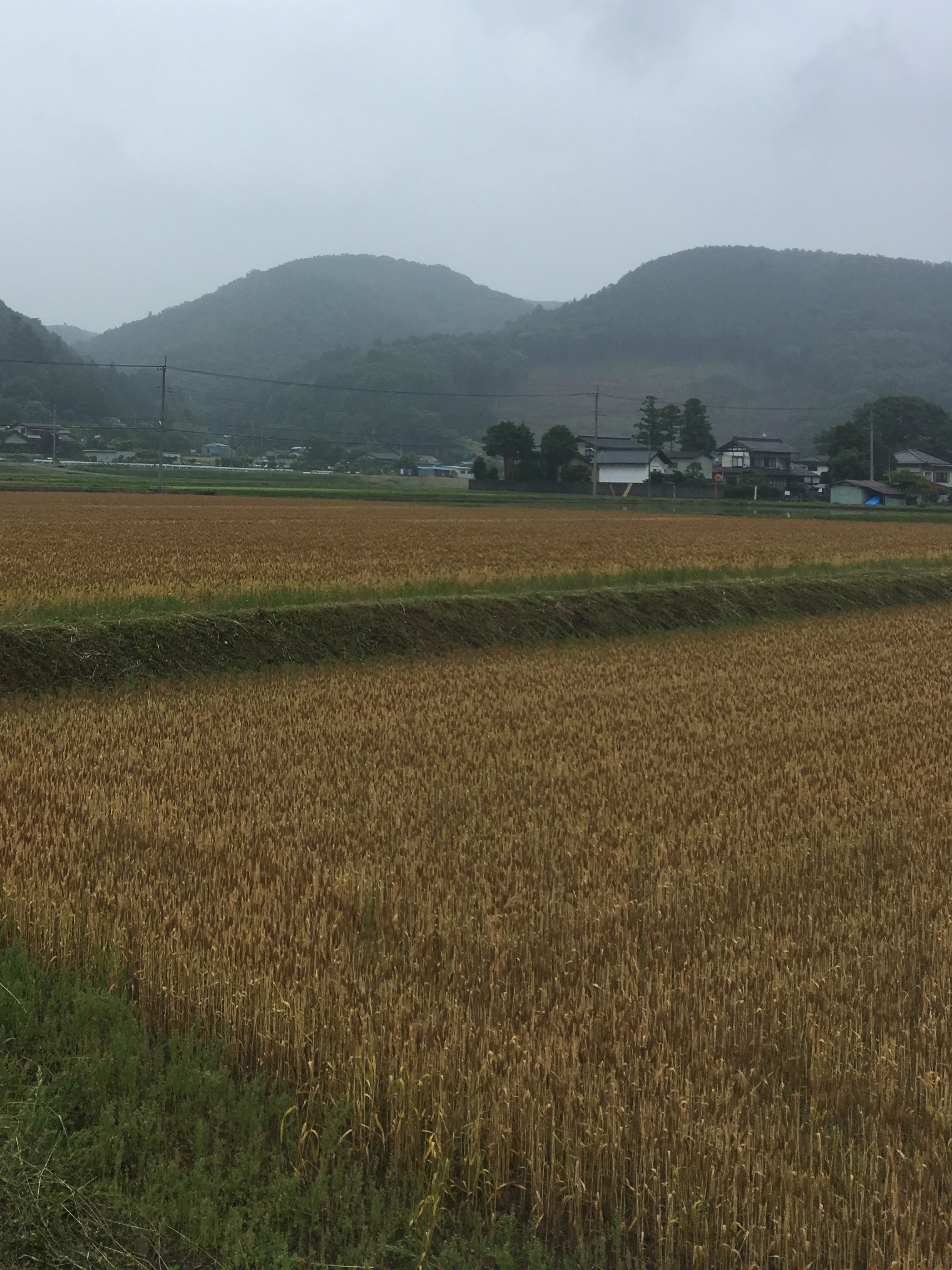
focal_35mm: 29
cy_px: 635
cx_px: 476
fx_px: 1064
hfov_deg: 48.2
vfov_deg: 61.7
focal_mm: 4.15
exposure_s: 1/490
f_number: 2.2
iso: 25
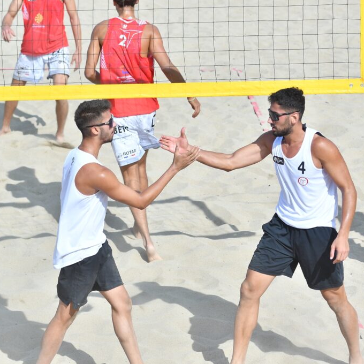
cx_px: 173
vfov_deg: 8.7
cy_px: 182
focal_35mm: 202
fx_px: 2399
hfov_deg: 8.7
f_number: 4
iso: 250
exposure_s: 1/2500
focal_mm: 105
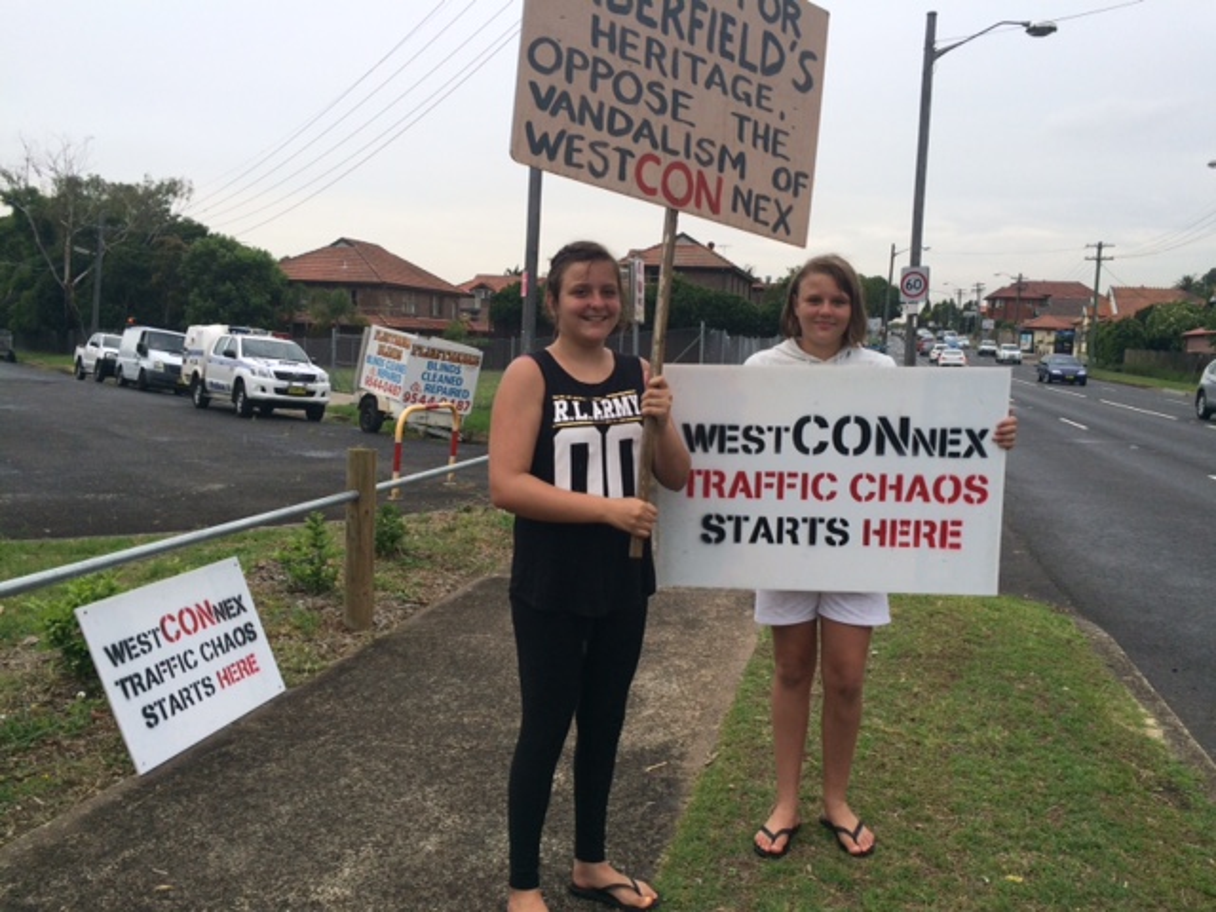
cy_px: 456
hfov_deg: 61.7
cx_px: 608
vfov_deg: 48.2
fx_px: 1019
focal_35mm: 29
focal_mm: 4.15
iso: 32
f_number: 2.2
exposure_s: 1/720
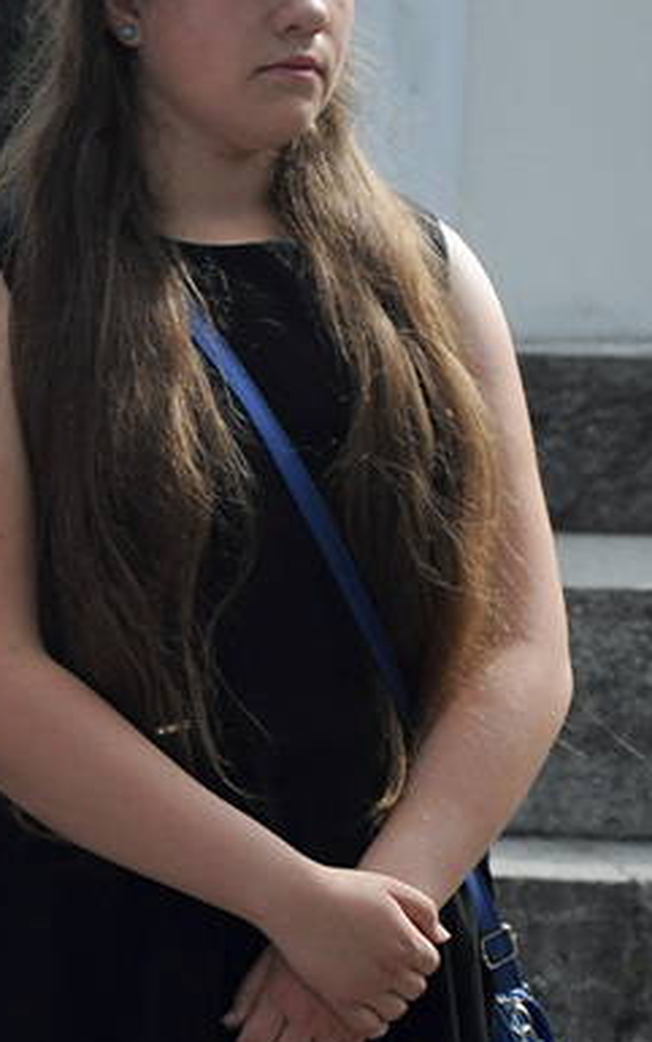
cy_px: 350
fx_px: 6702
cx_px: -400
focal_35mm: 236
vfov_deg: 8.9
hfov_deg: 5.5
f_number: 8
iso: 800
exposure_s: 1/1000
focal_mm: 70
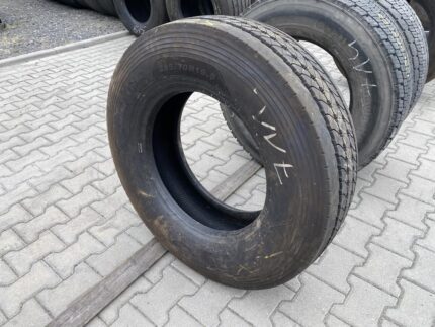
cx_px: 218
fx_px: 327
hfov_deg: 67.3
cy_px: 164
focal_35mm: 26
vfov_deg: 53.1
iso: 32
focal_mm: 4.25
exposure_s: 1/504
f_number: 1.8
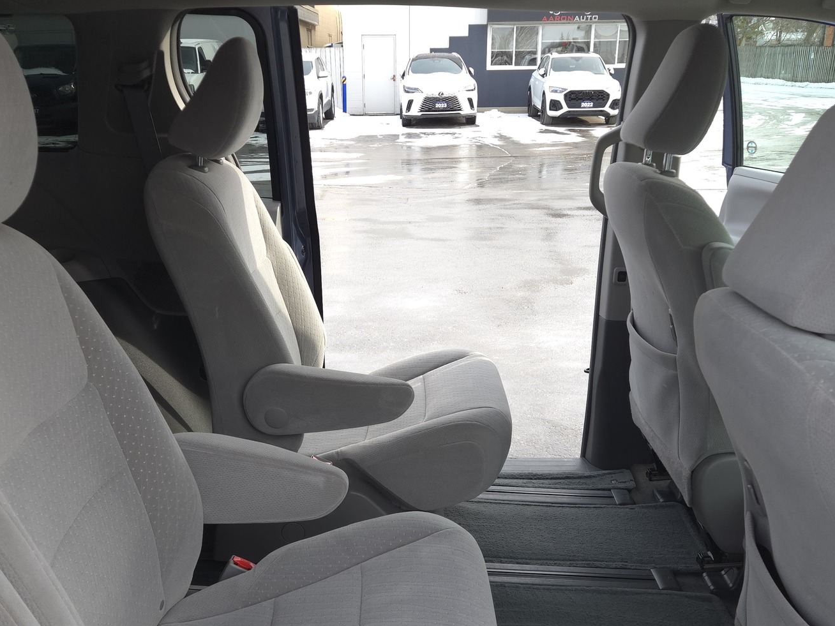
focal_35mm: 36
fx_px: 868
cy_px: 428
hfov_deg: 51.3
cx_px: 387
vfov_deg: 39.1
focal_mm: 5.4
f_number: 1.8
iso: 50
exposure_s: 1/393
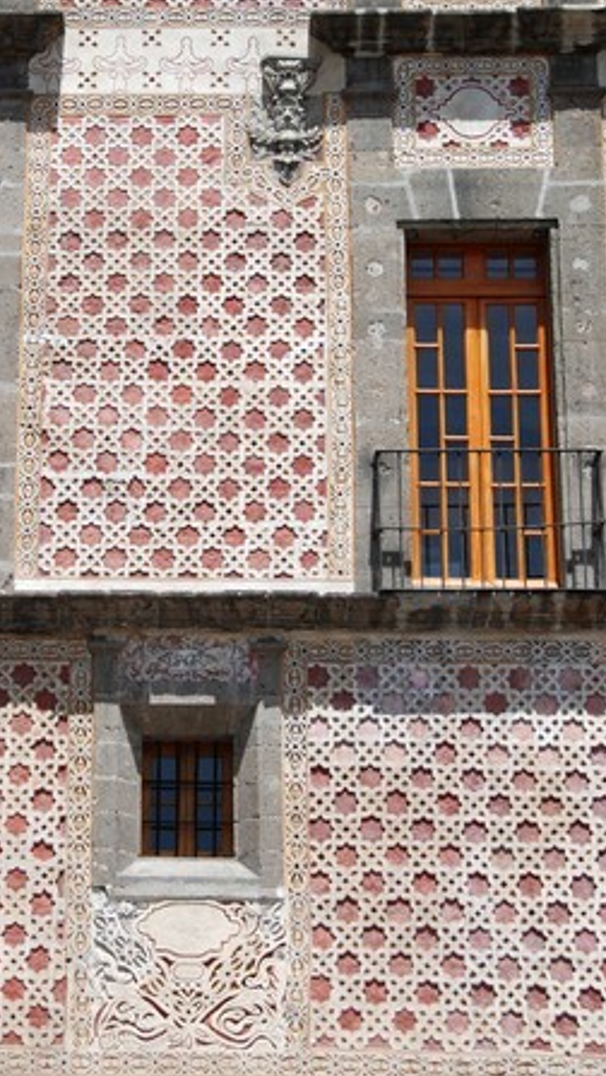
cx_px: 150
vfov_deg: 21.9
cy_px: 409
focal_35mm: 97
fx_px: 2766
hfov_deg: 12.5
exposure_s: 1/250
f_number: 8
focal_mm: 46
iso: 100
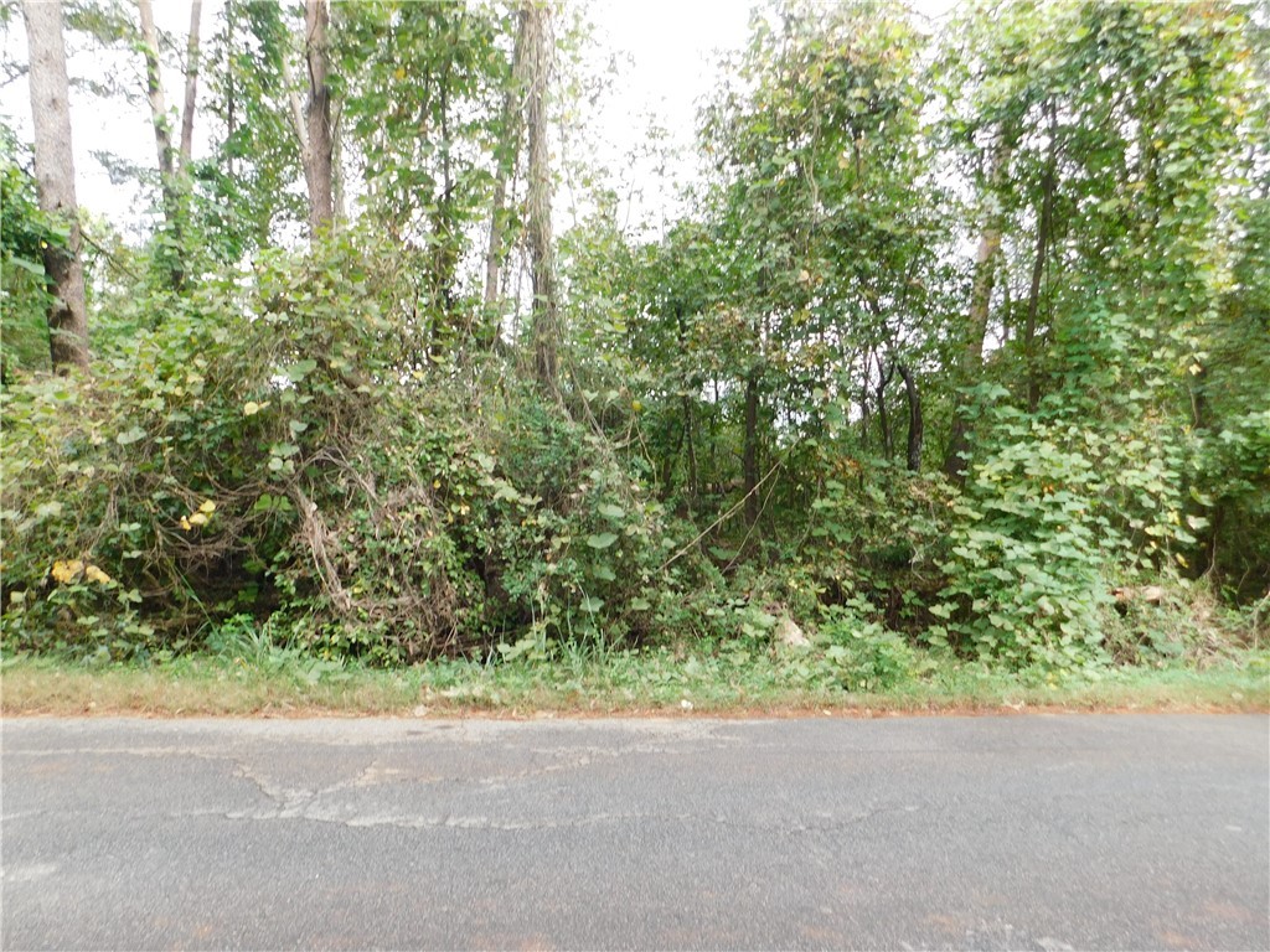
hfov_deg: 73.9
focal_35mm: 23
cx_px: 635
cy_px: 476
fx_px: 844
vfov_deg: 58.9
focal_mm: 4
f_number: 3
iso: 125
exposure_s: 1/125
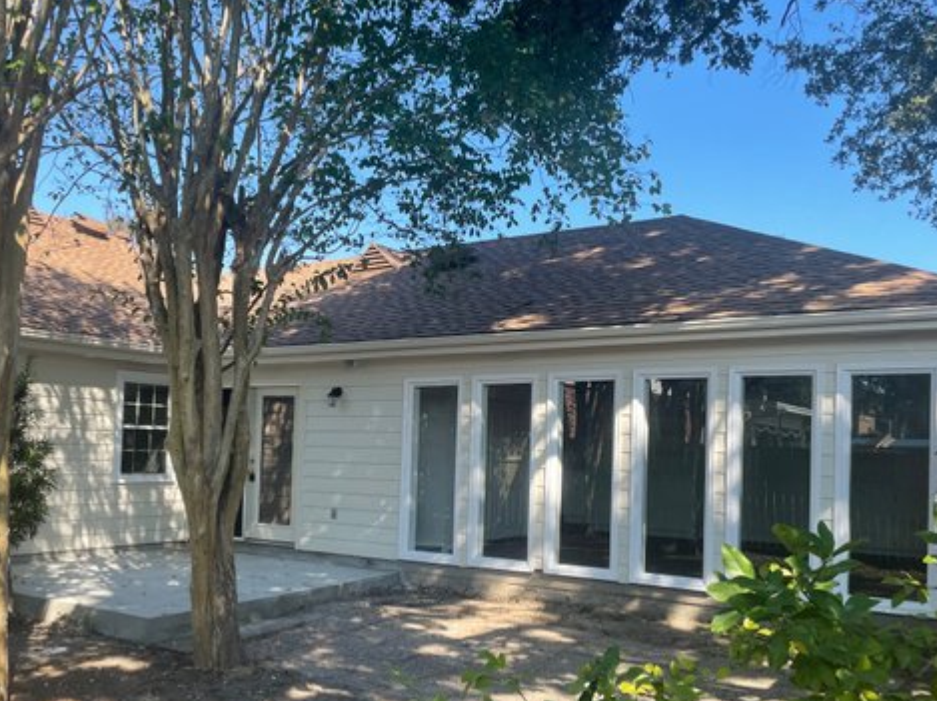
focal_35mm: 35
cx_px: 393
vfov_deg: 40.5
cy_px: 404
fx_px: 947
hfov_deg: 52.4
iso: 32
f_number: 1.6
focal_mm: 4.2
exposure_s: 1/1043
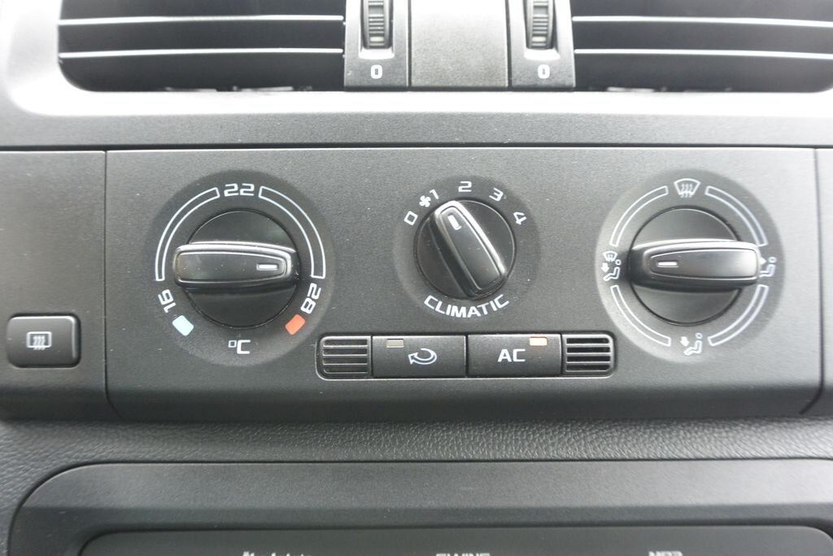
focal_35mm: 28
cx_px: 416
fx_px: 648
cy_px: 278
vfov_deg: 46.4
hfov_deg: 65.5
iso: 800
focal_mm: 10.7
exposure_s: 1/30
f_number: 3.5
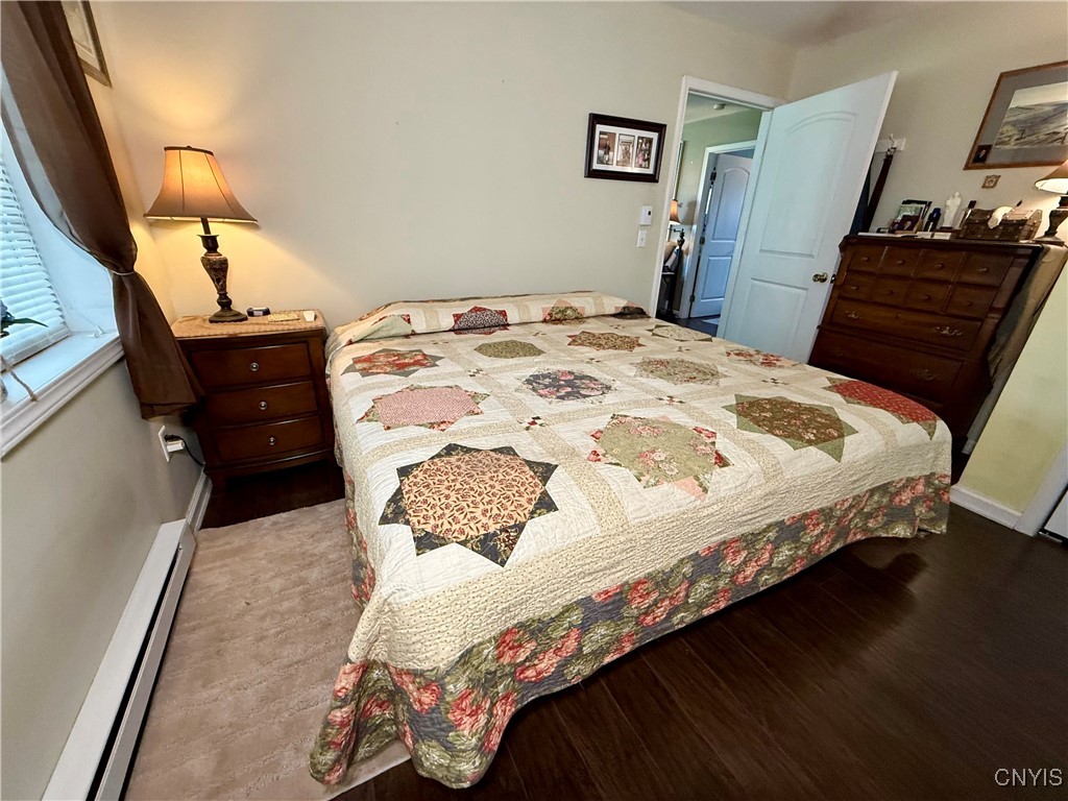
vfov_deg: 85.7
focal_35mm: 14
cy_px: 400
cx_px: 534
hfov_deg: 102.1
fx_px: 432
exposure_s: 1/99
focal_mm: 2.22
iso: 250
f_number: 2.2
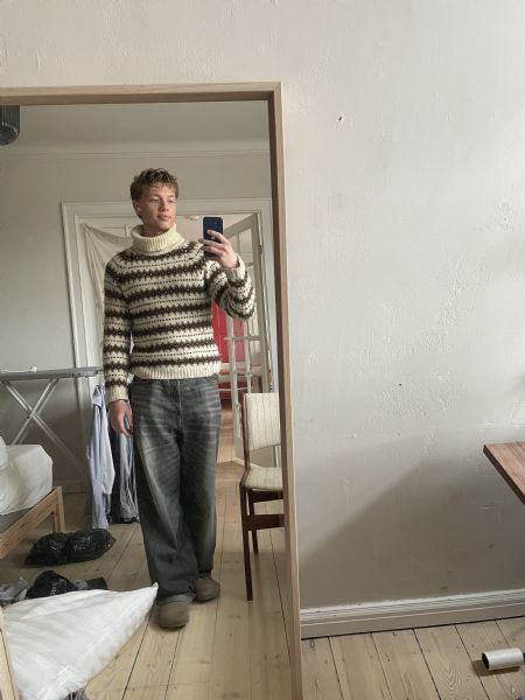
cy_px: 350
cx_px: 262
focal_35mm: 26
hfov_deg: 53.1
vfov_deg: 67.3
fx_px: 526
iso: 160
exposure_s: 1/60
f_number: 1.6
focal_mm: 4.2
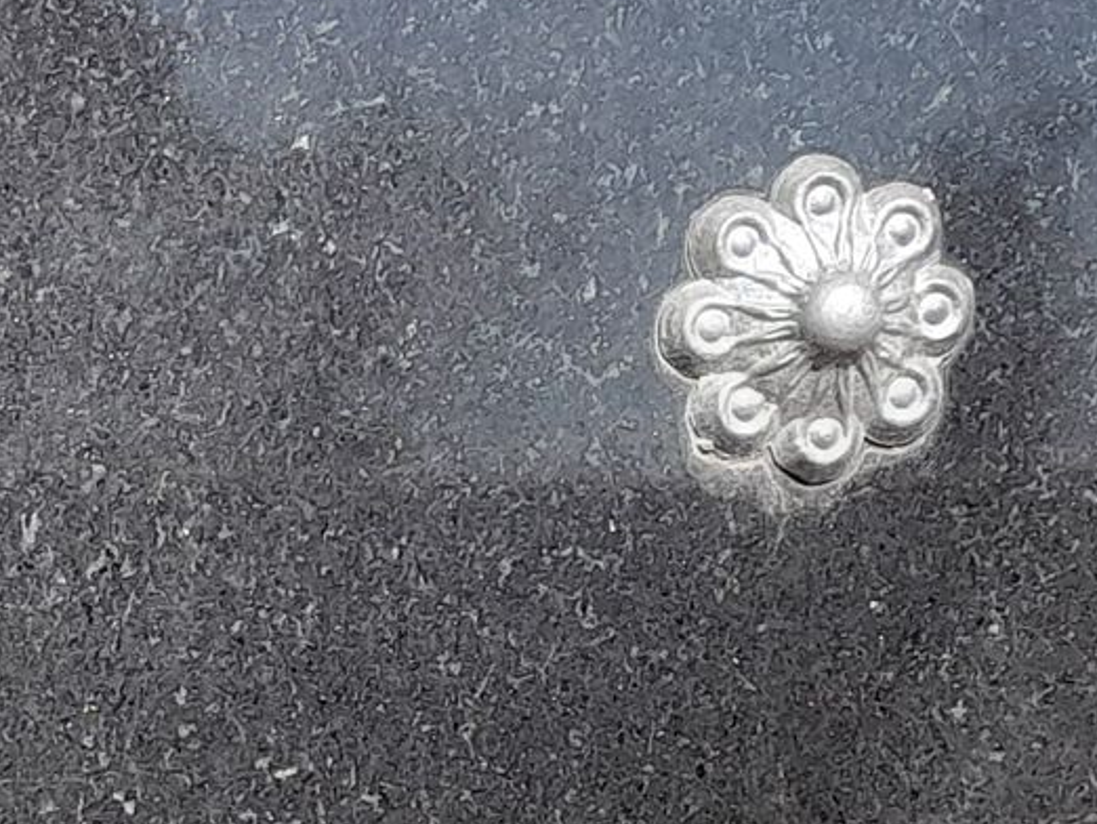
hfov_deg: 13.1
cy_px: 1366
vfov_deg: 10.6
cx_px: -960
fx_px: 4248
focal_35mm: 134
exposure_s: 1/216
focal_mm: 4.6
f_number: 2
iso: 20
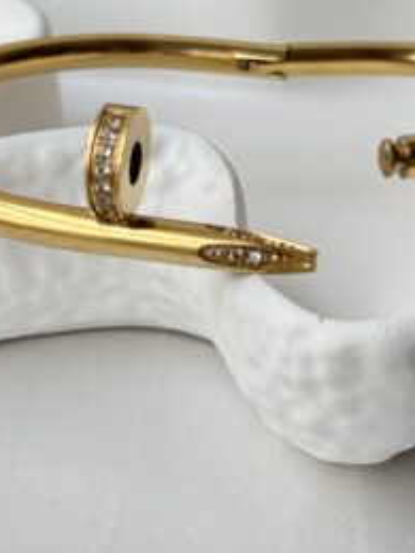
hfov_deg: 12.0
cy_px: 97
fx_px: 1966
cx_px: 338
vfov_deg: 15.9
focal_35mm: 123
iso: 64
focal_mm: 6.76
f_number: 1.78
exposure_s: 1/121
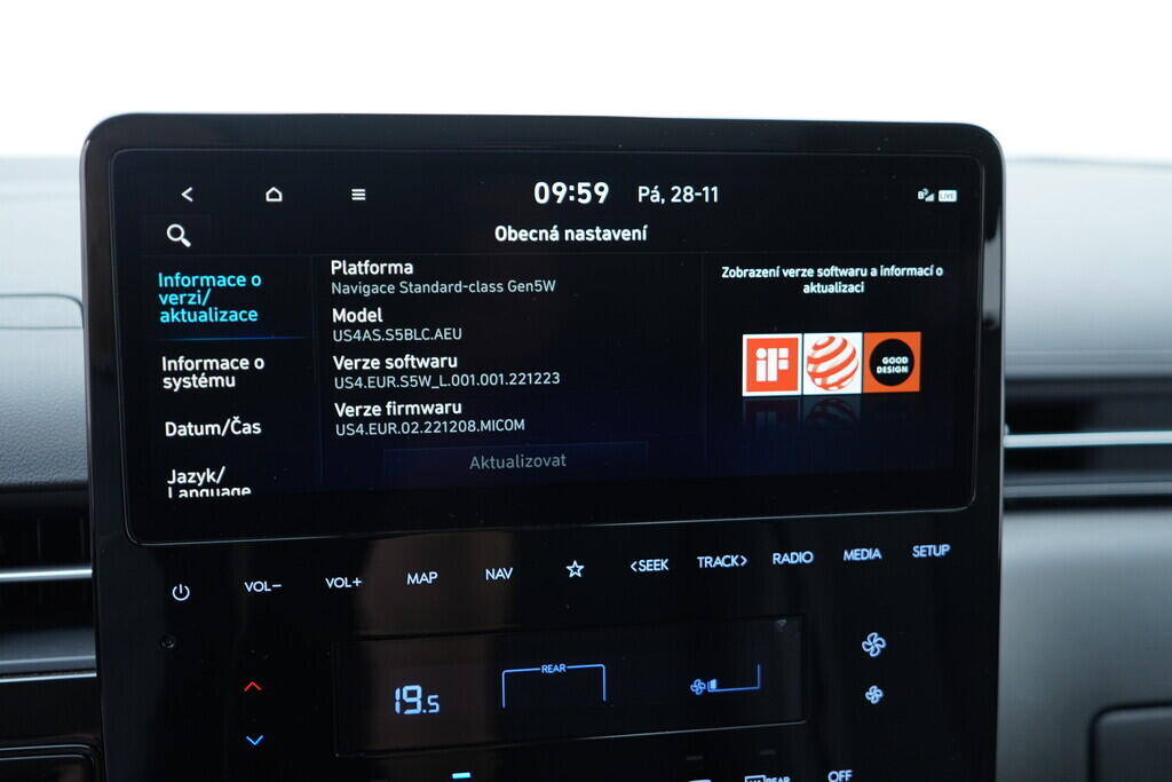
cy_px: 391
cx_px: 586
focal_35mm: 36
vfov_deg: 36.9
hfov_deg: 53.1
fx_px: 1172
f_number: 2.8
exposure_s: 1/40
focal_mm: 24
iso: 250
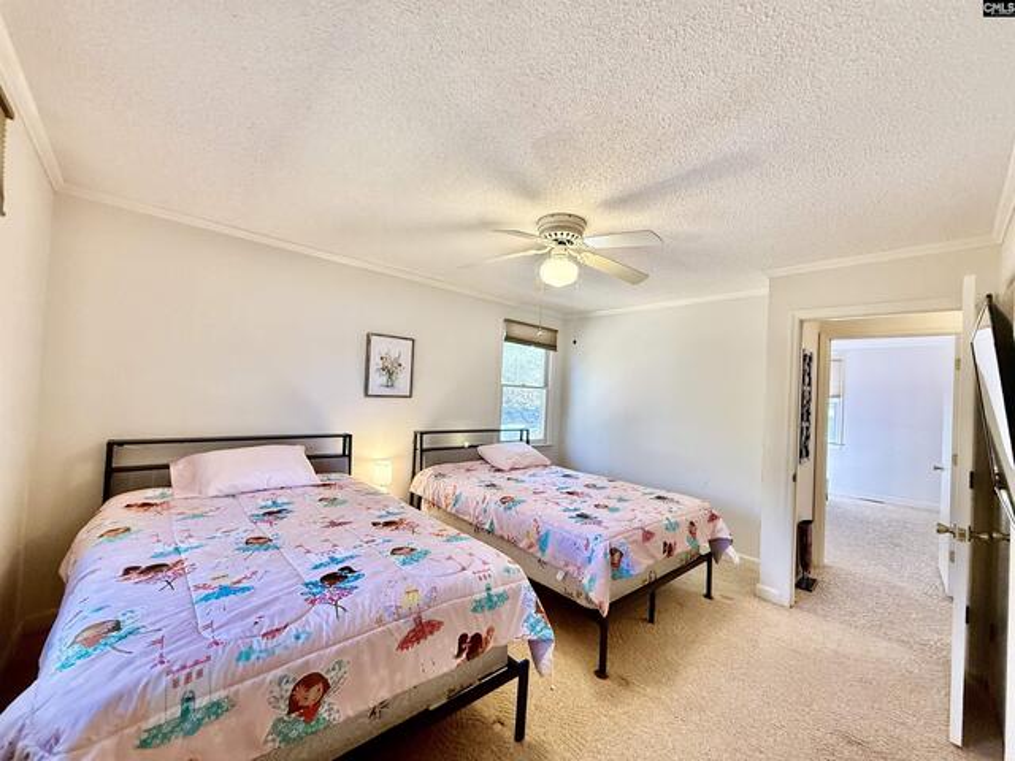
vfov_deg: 85.7
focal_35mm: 14
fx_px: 411
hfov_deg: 102.1
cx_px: 508
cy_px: 380
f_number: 2.2
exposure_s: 1/120
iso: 320
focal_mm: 2.22
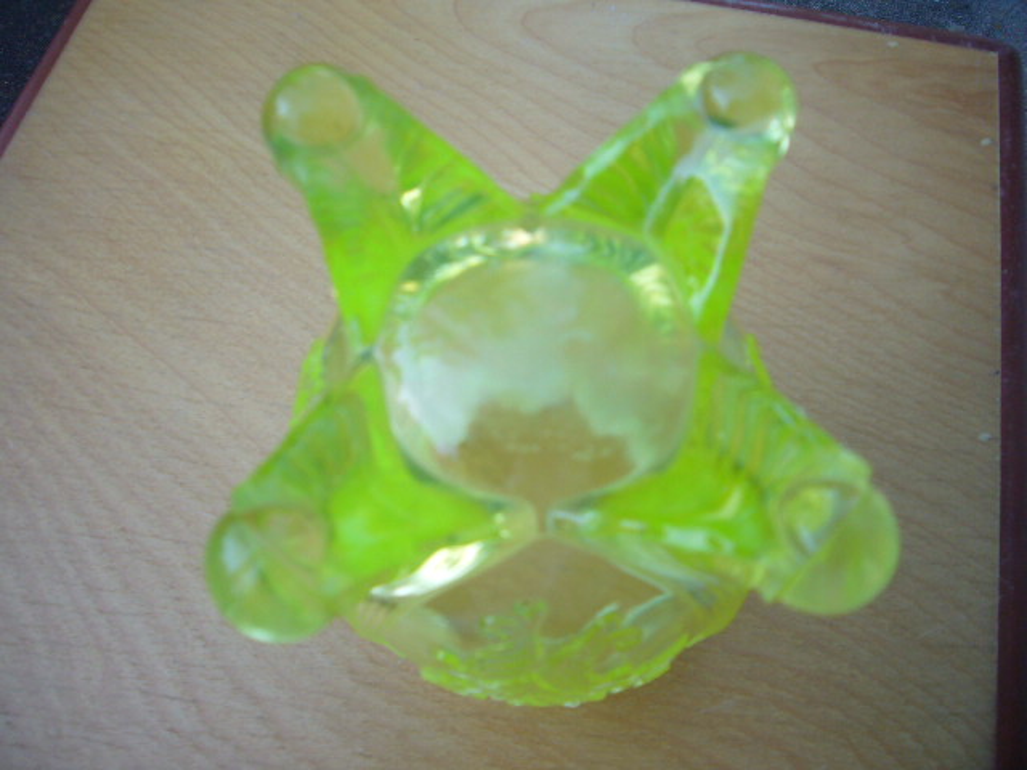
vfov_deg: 49.7
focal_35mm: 28
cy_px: 385
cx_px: 514
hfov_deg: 63.4
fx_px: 831
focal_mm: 4.6
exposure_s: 1/100
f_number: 2.8
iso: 80
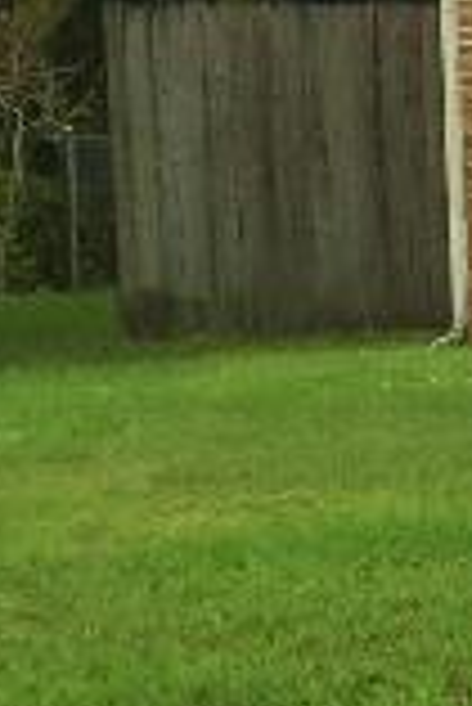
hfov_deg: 5.8
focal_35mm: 197
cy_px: 490
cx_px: 1978
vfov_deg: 10.4
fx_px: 3866
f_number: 2.2
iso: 32
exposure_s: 1/439
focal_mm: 4.15
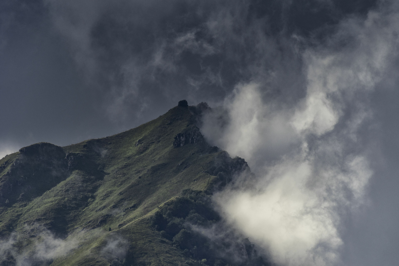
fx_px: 8312
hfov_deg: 2.7
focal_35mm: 750
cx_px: 200
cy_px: 133
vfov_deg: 1.8
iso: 100
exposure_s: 1/800
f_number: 8
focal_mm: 500
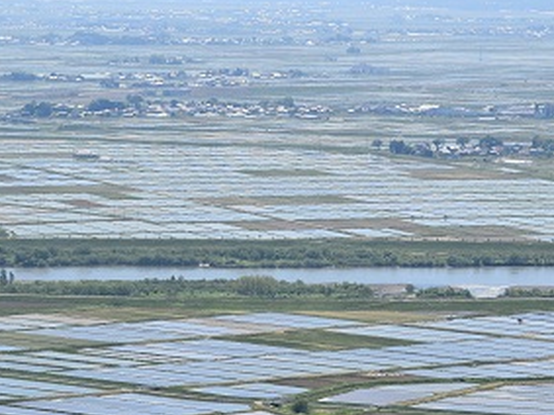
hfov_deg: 8.5
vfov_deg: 6.3
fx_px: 3743
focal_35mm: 234
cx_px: 309
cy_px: 139
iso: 200
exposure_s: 1/500
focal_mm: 102
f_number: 11
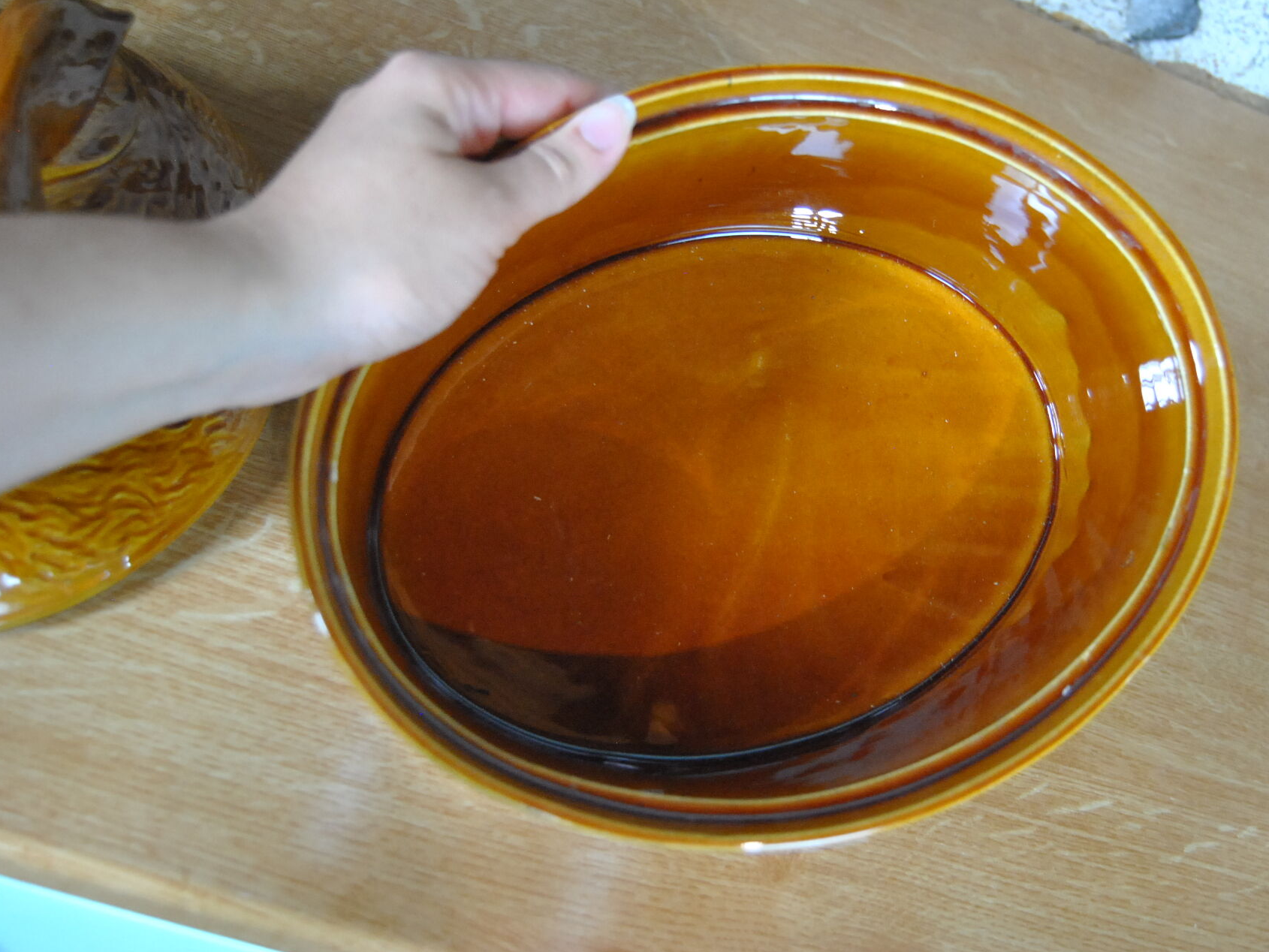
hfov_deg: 43.7
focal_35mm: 43
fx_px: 1577
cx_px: 722
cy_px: 467
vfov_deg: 33.6
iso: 1100
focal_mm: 26
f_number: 4
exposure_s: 1/30
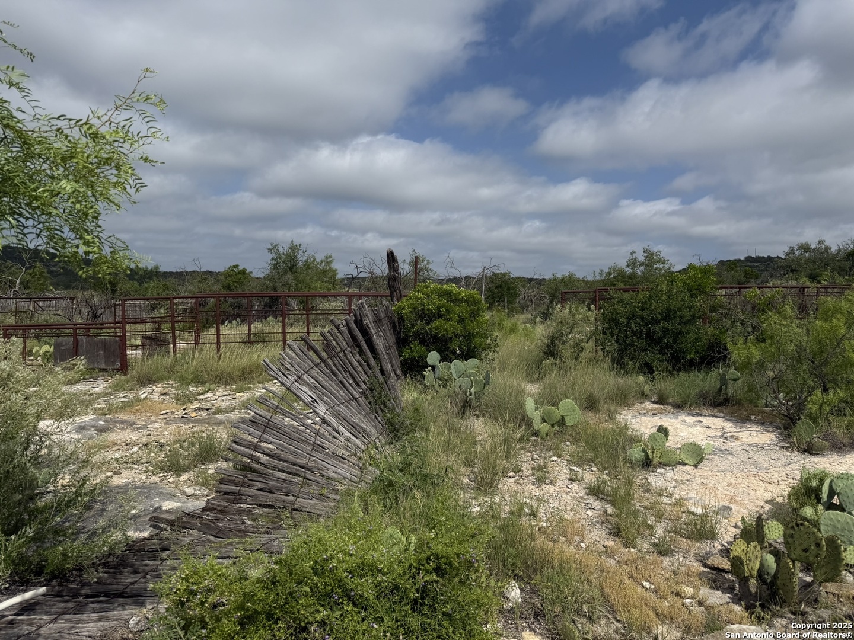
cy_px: 320
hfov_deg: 71.6
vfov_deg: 56.8
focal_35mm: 24
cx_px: 427
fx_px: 592
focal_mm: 6.76
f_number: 1.78
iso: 80
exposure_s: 1/9091
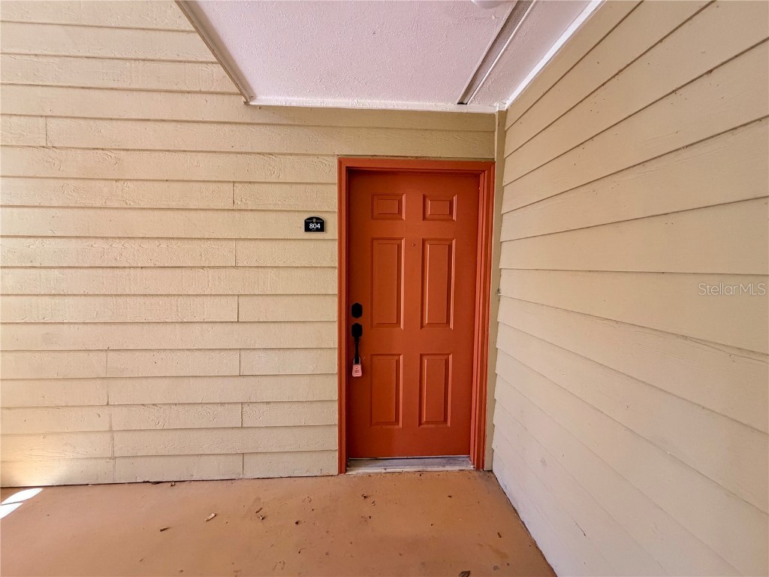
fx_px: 311
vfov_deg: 85.7
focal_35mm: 14
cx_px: 384
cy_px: 288
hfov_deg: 102.1
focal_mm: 2.22
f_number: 2.2
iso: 320
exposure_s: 1/113
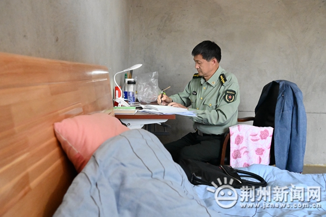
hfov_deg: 50.7
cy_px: 108
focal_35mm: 38
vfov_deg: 35.0
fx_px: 344
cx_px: 163
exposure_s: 1/500
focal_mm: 38
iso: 25600
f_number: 7.1
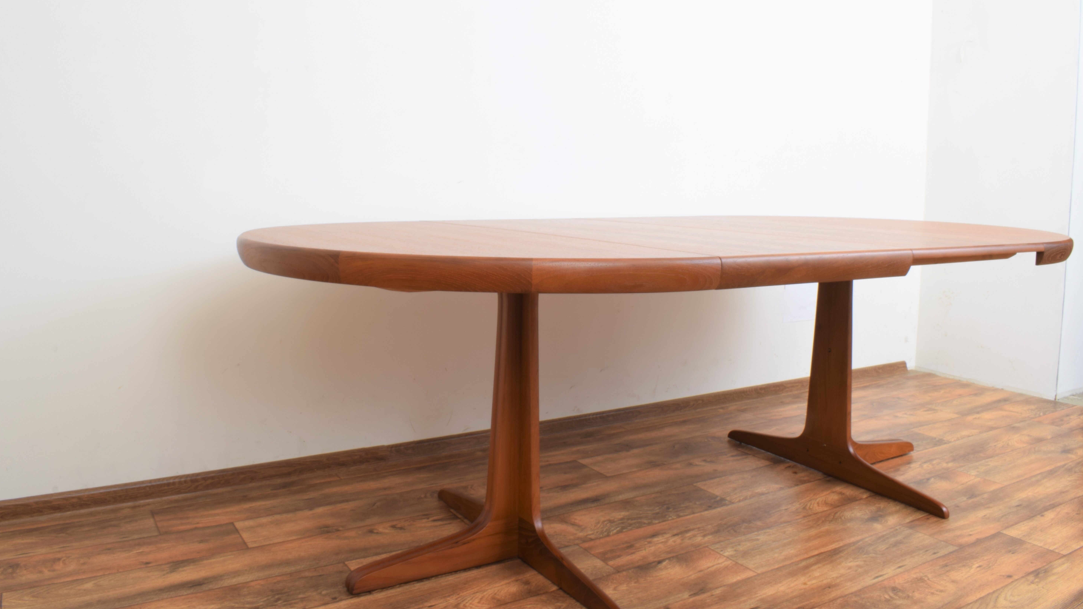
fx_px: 833
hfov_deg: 66.1
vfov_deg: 40.1
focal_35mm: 29
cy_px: 255
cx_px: 550
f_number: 22
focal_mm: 18
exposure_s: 4
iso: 100
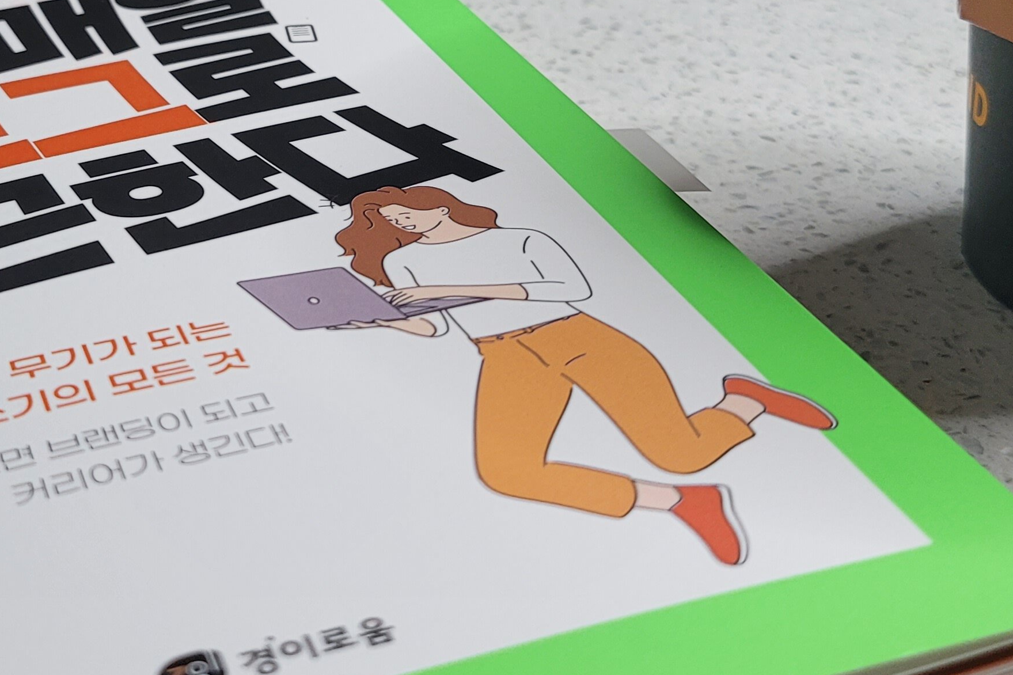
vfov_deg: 21.7
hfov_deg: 32.3
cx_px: 411
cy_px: 162
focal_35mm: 62
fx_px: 1744
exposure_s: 1/120
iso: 125
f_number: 1.8
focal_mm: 5.4
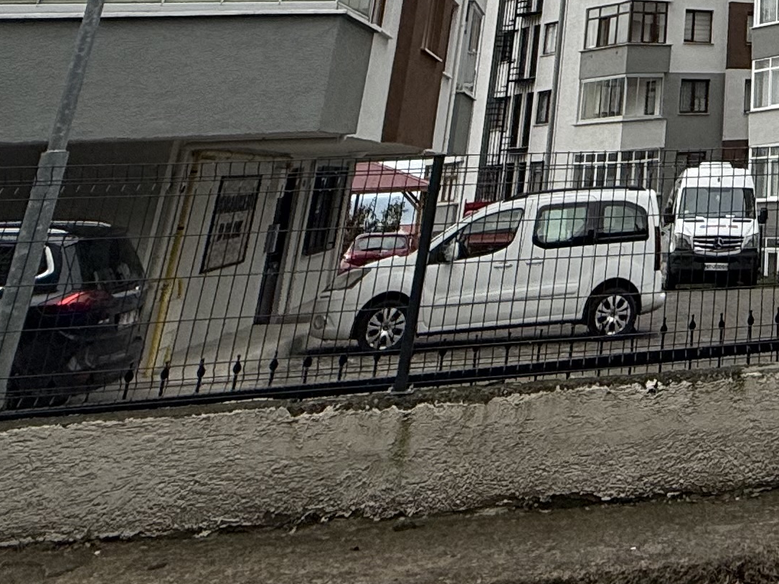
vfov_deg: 21.5
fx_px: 1170
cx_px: 1001
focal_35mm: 52
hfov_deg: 29.8
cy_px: -382
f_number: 2.2
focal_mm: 2.22
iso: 50
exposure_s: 1/2320
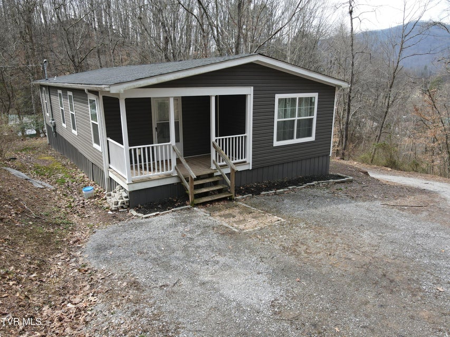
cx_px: 225
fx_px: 312
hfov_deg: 71.6
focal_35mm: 24
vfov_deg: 56.8
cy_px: 168
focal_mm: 4.5
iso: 110
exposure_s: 1/180
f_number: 2.8
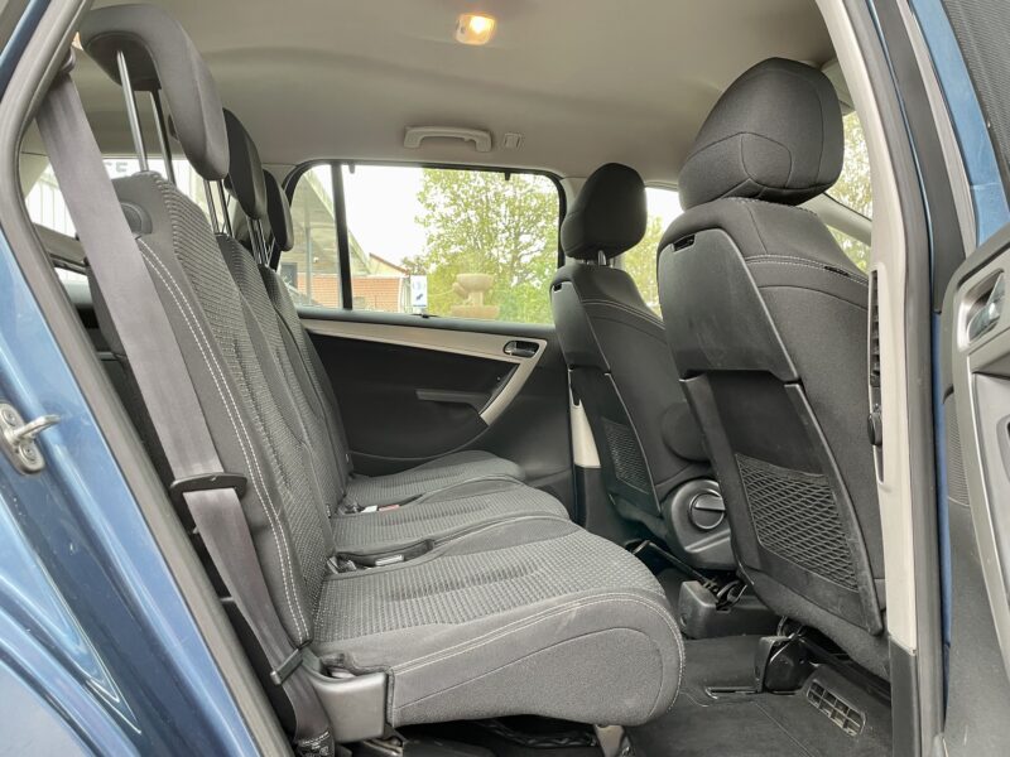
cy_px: 378
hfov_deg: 67.3
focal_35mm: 26
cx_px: 505
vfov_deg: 53.1
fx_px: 759
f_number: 1.6
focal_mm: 4.2
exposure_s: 1/95
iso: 125
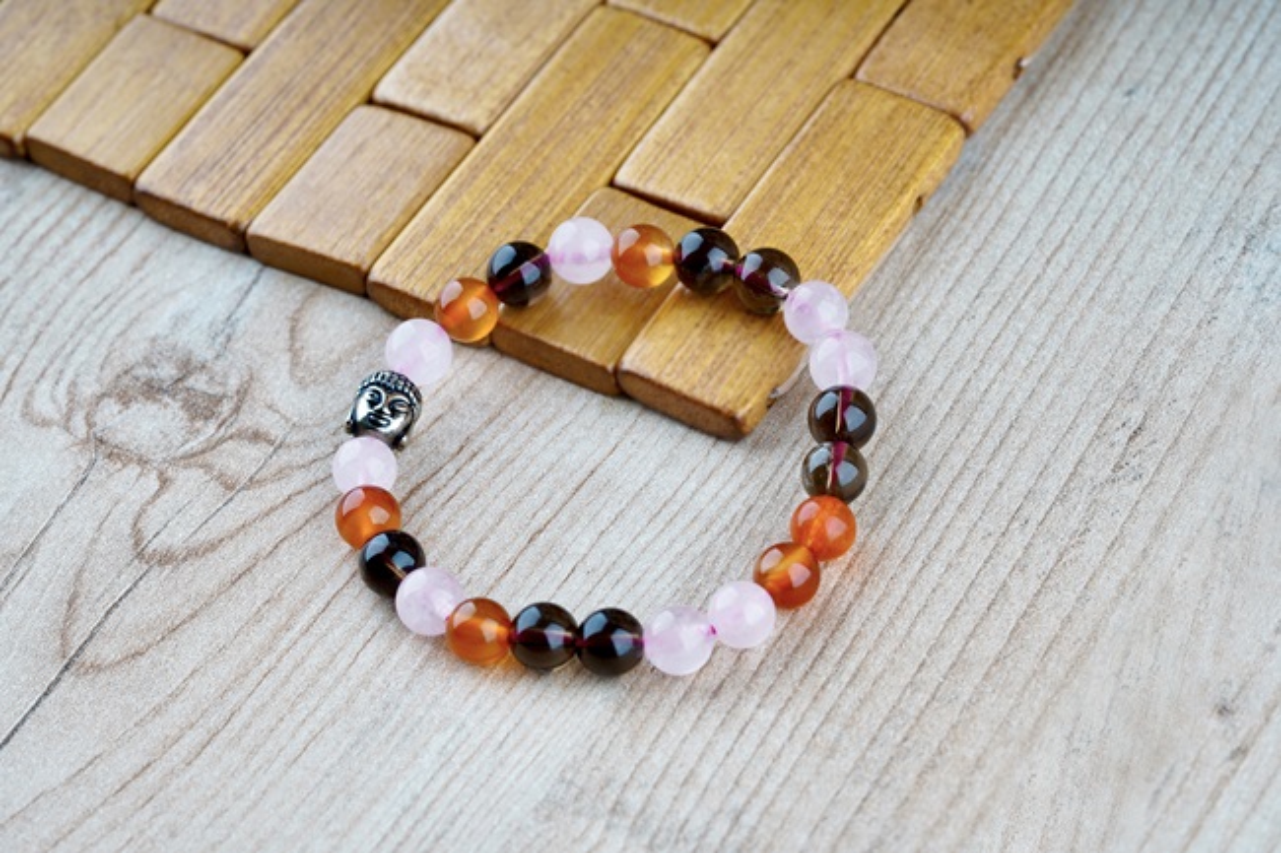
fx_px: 3201
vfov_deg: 15.2
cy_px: 426
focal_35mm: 90
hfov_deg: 22.6
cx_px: 640
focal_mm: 90
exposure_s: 1/160
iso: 100
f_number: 10
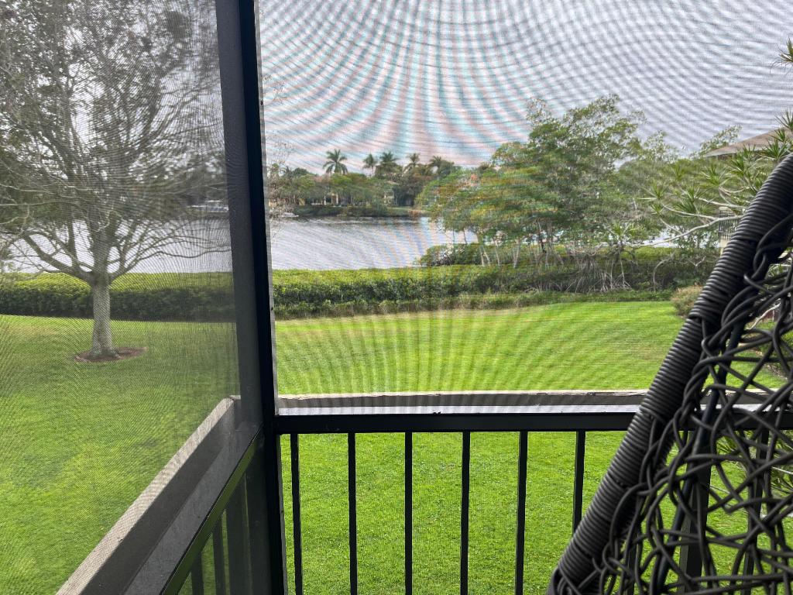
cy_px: 298
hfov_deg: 67.3
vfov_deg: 53.1
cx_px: 396
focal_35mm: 26
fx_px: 596
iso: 40
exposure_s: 1/209
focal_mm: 5.1
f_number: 1.6
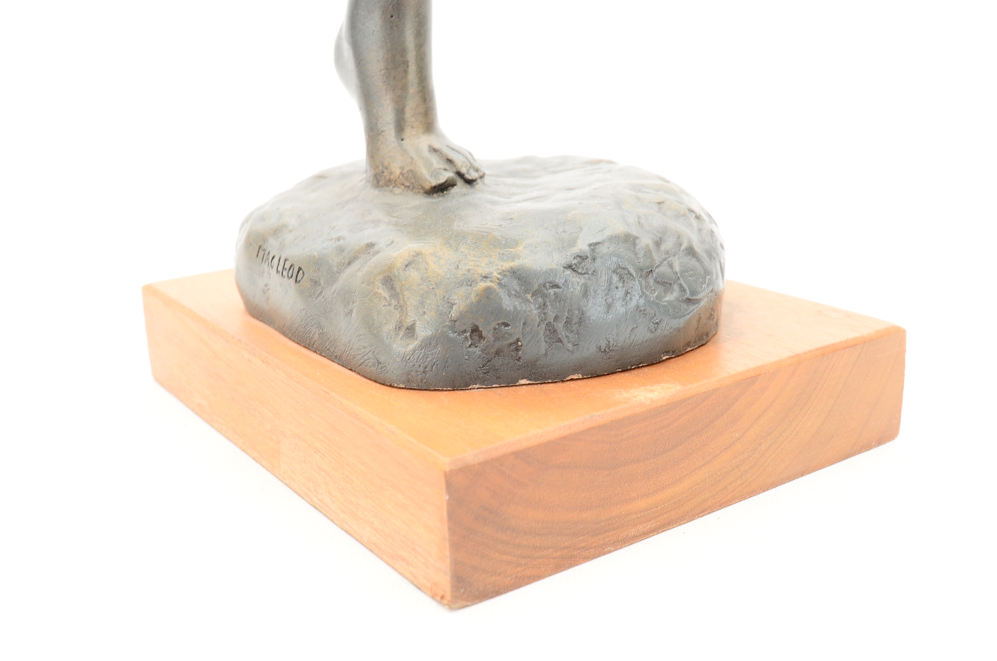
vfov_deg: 30.7
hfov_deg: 45.0
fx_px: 1202
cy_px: 330
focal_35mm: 44
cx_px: 498
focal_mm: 29
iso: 320
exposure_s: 1/60
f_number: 9
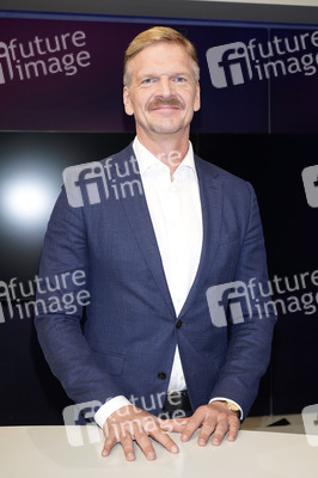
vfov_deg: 44.5
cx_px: 159
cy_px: 239
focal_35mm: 44
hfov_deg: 30.5
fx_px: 584
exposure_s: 1/160
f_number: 5.6
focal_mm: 44
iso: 2000
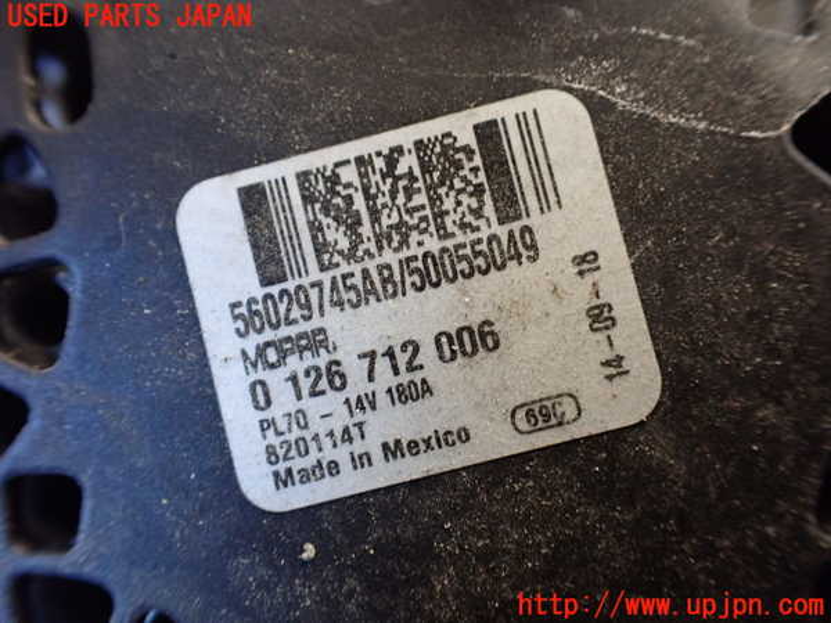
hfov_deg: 60.0
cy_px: 312
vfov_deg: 46.8
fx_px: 720
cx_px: 416
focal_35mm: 30
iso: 800
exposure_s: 1/40
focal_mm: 5.4
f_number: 2.3
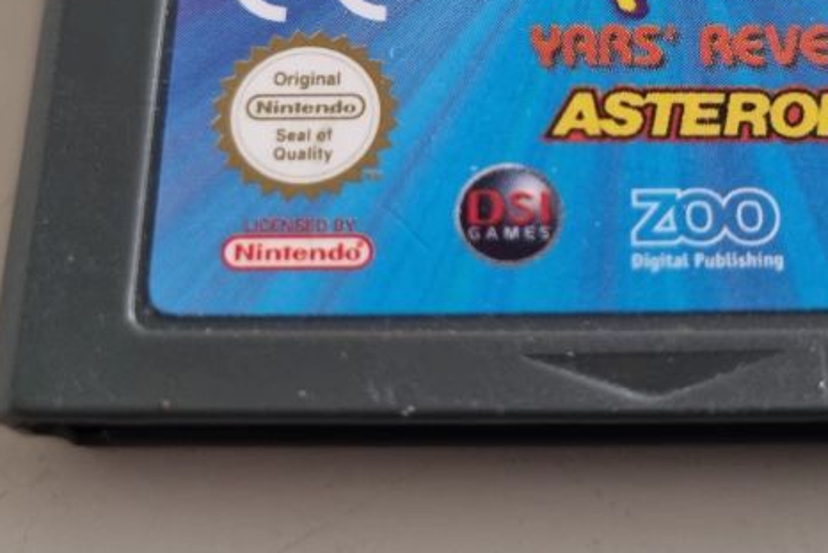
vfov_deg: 23.1
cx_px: 569
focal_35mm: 58
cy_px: 130
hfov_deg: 34.1
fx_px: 1334
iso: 400
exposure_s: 1/50
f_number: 1.8
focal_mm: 5.4
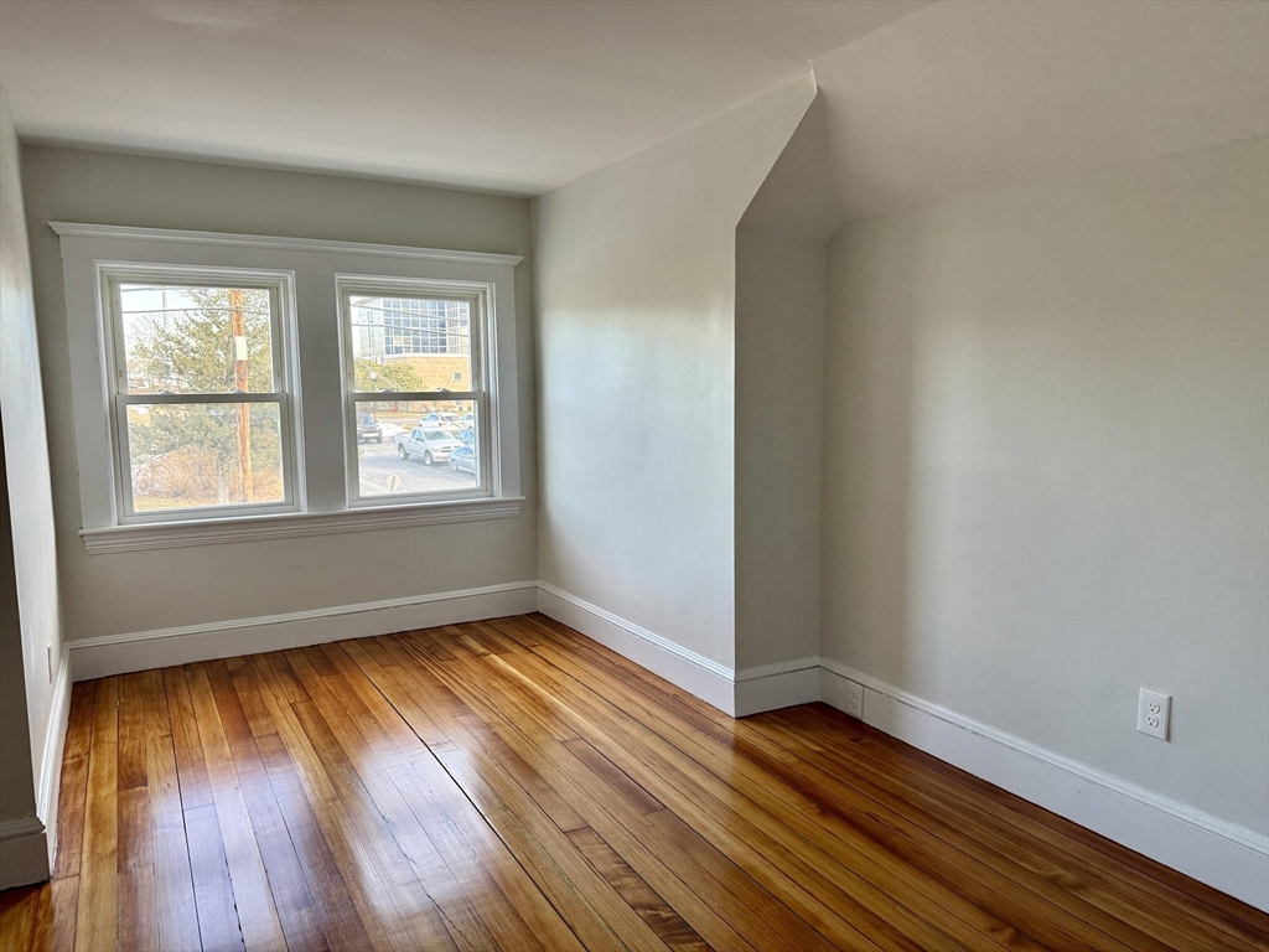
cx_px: 634
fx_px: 880
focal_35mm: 24
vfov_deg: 56.8
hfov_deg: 71.6
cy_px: 476
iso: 160
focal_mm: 6.76
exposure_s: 1/197
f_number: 1.78
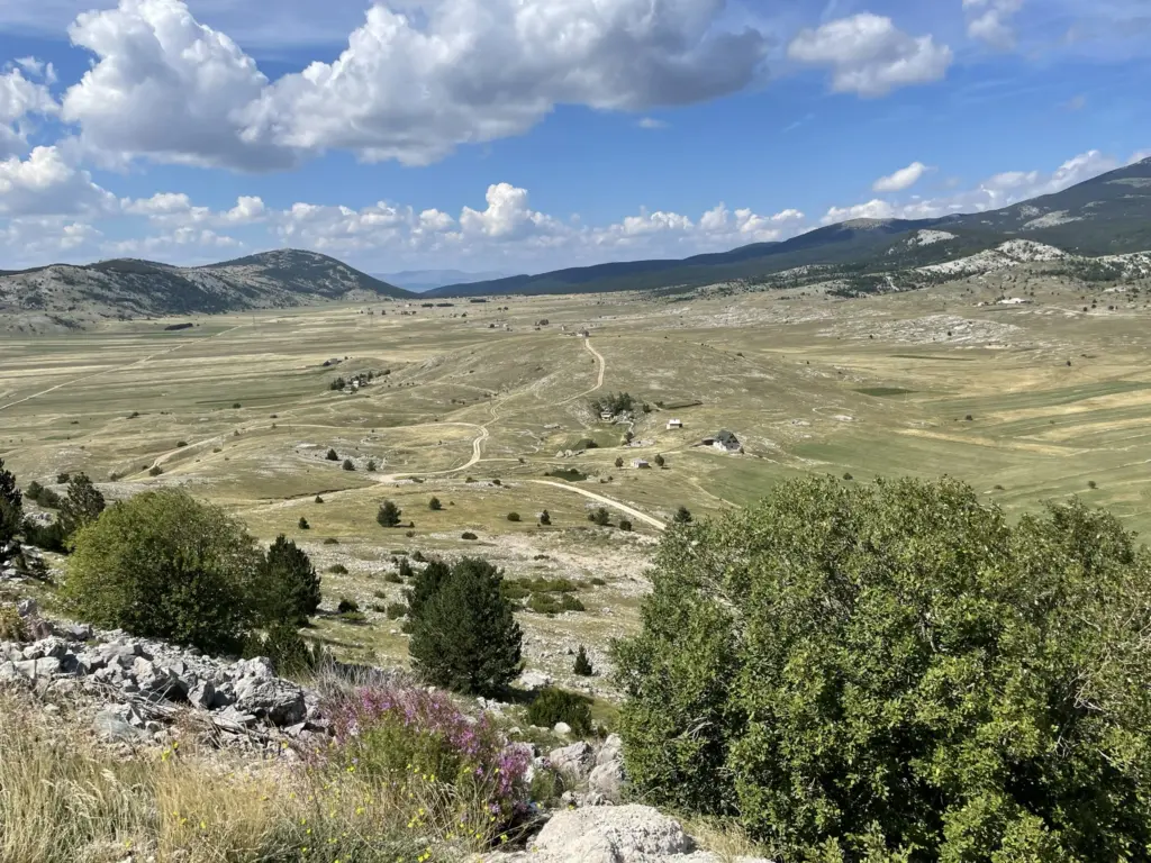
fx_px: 865
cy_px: 432
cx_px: 576
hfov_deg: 67.3
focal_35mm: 26
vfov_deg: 53.1
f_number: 1.6
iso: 32
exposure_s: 1/4000
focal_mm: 4.2
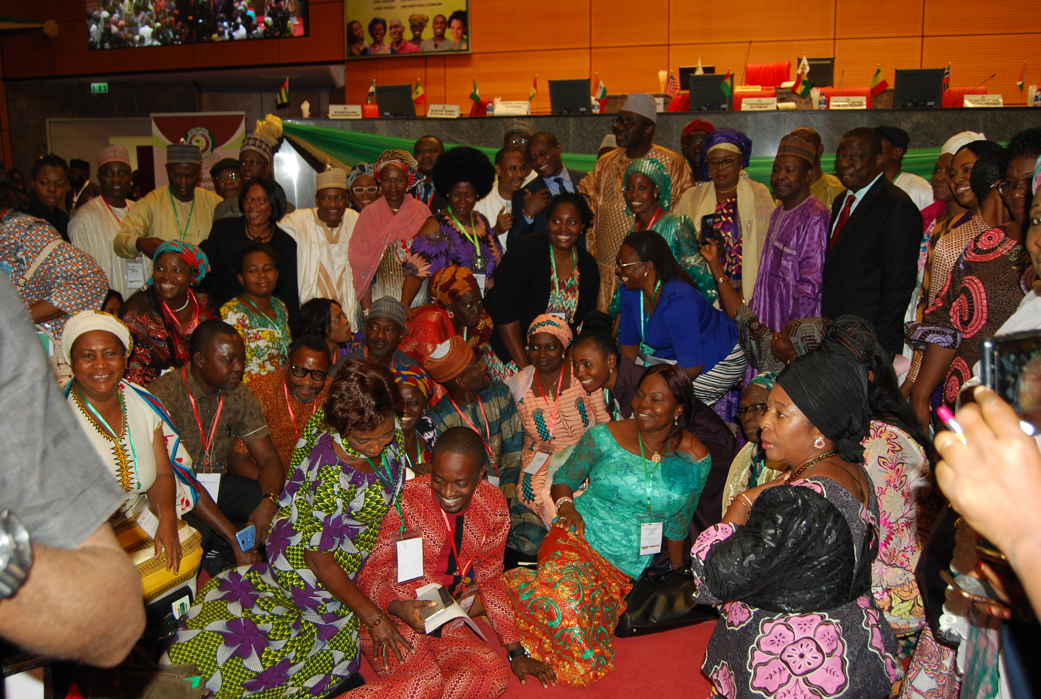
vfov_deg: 43.8
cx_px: 520
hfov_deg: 61.8
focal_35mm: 30
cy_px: 350
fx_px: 869
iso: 400
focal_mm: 20
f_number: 4.5
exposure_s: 1/60
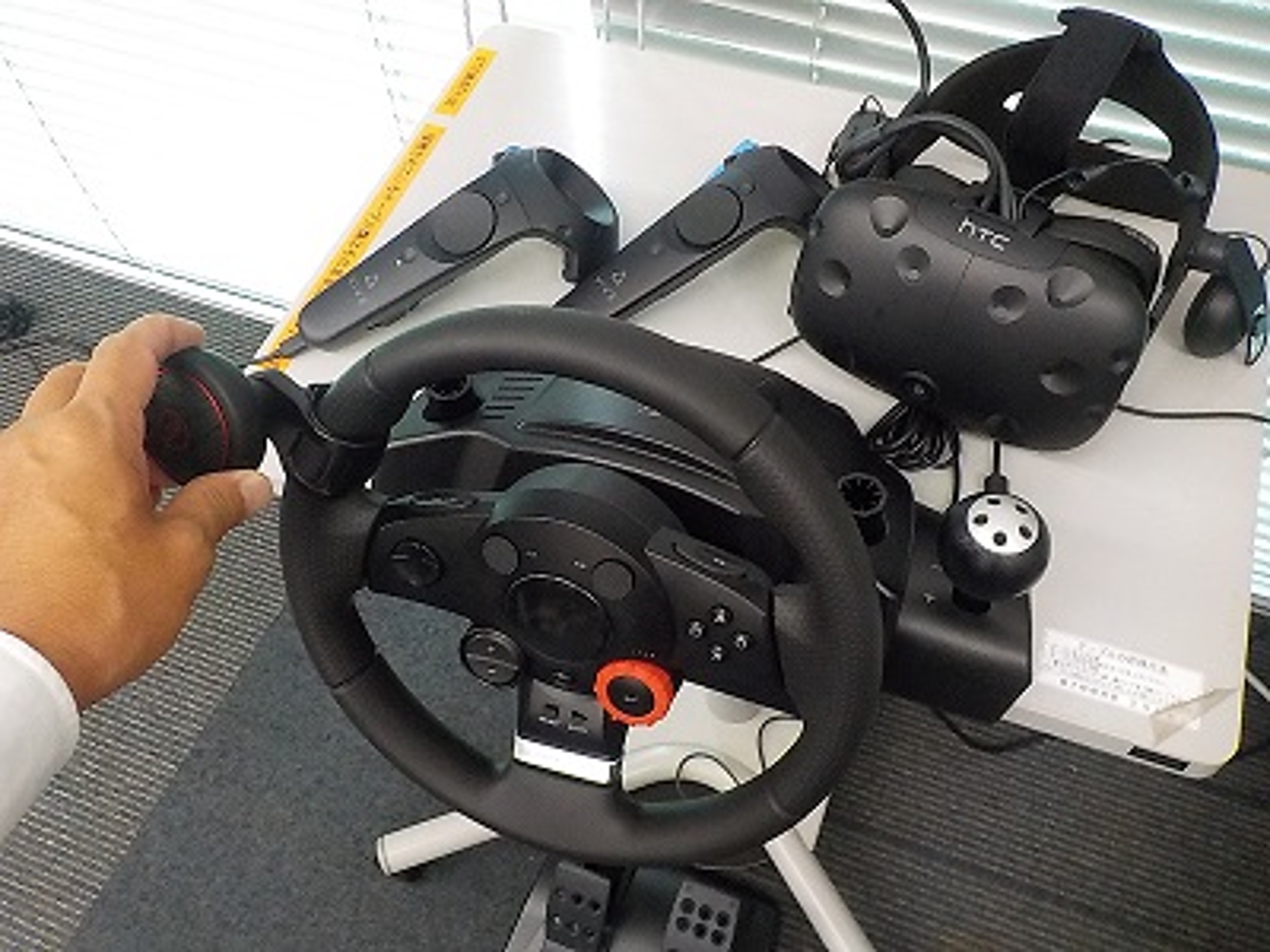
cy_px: 476
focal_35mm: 30
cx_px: 635
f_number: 3.3
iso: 800
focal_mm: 4.1
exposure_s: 1/50
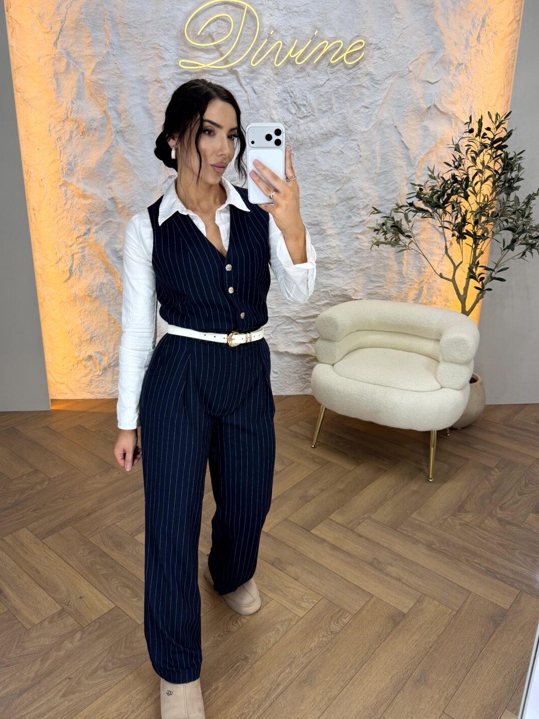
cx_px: 265
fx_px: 560
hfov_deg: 51.4
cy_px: 334
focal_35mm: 27
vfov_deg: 65.2
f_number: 1.78
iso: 64
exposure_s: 1/100
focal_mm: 6.76
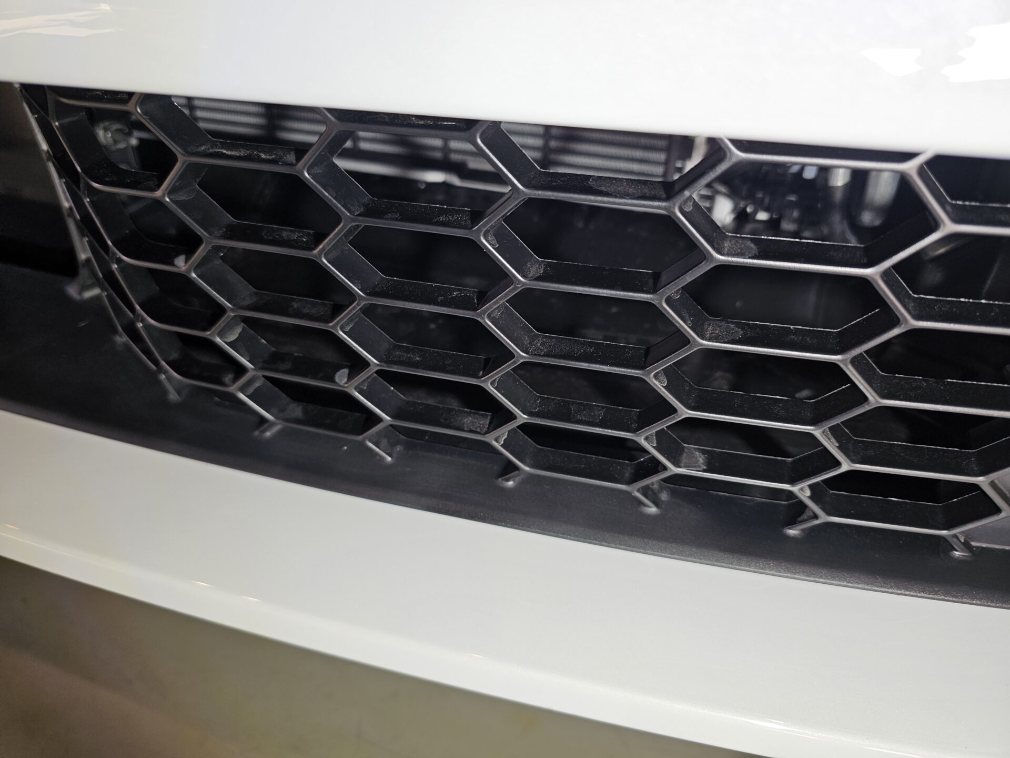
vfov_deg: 58.9
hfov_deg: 73.9
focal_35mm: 23
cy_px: 379
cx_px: 505
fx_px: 671
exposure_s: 1/66
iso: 20
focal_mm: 6.3
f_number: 1.7
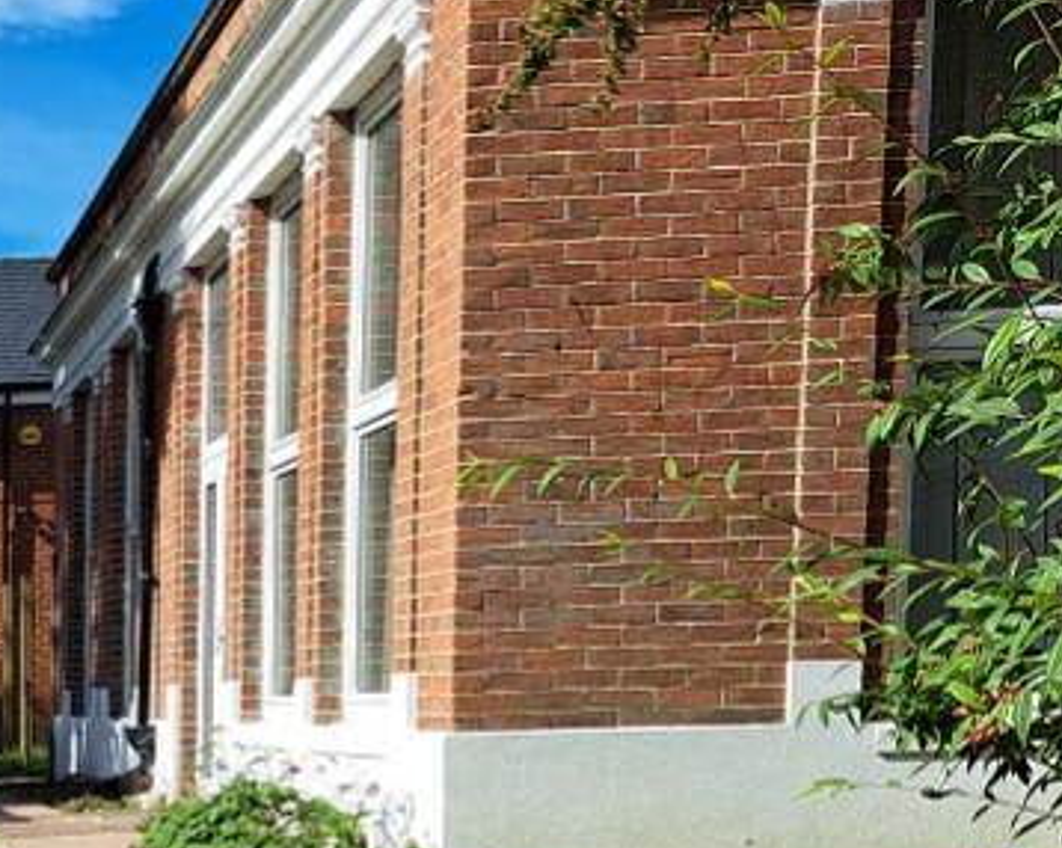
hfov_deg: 24.0
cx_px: -400
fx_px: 2105
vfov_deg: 21.4
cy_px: 978
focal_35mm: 67
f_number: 1.8
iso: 50
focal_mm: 5.23
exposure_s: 1/980
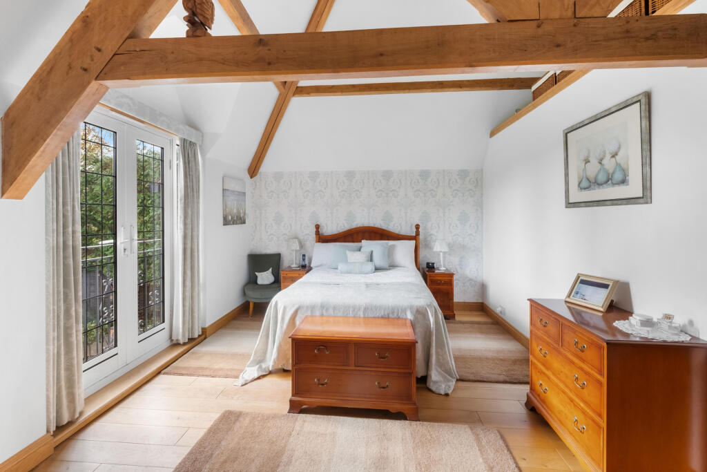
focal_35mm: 15
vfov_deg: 77.3
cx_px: 354
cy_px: 236
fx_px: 295
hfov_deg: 100.4
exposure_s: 1/13
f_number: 8
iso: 3200
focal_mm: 10
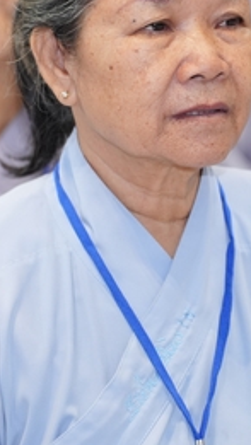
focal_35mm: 321
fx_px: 3794
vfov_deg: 6.7
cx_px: 120
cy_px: 188
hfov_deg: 3.8
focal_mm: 123
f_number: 2.8
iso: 1250
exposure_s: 1/125
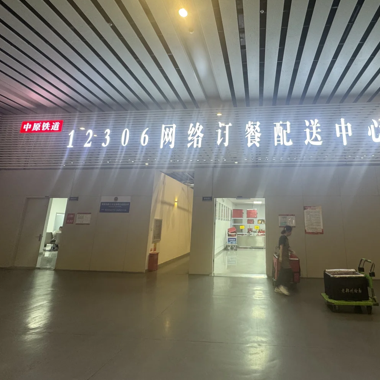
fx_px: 224
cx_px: 239
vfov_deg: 80.6
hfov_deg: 79.1
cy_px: 174
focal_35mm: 18
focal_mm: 2.22
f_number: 2.2
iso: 160
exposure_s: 1/50
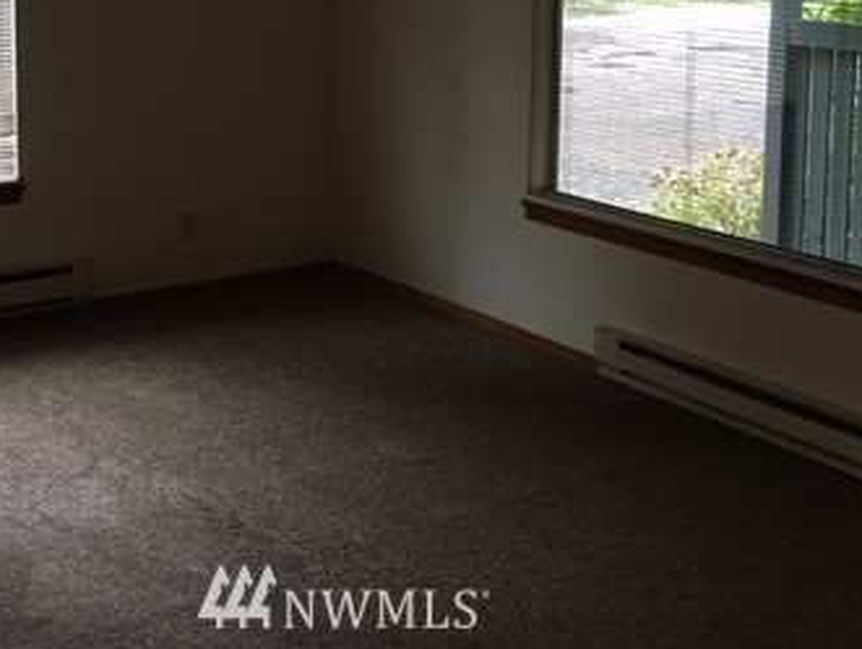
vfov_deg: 25.4
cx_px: 344
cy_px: 70
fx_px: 1396
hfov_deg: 34.2
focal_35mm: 56
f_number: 2.2
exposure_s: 1/30
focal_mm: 4.15
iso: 160
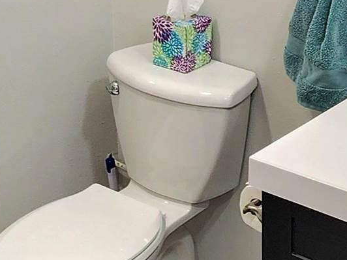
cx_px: 262
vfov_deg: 19.0
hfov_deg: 25.7
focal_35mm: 75
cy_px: -8
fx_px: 752
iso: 100
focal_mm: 2.2
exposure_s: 1/60.2
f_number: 2.2
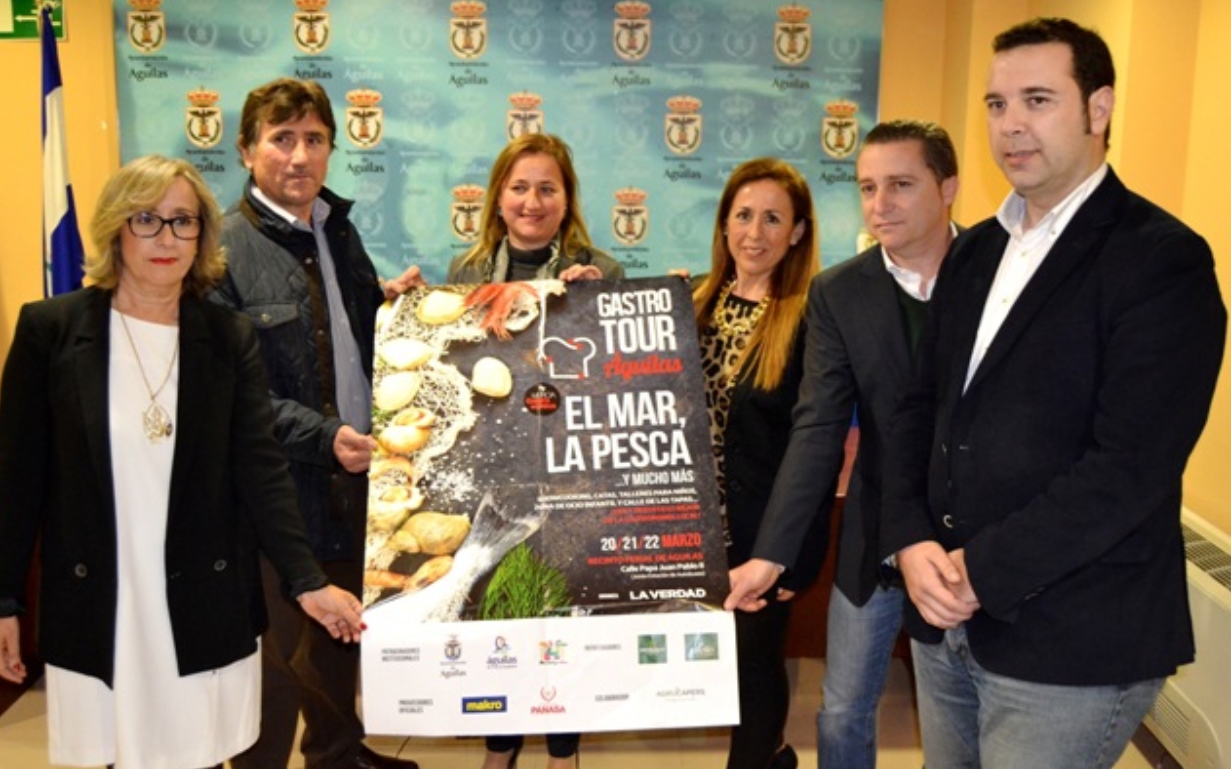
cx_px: 611
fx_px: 1040
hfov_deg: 61.2
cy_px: 412
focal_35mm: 31
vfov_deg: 40.5
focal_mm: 20
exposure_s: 1/60
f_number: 3.5
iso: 2000
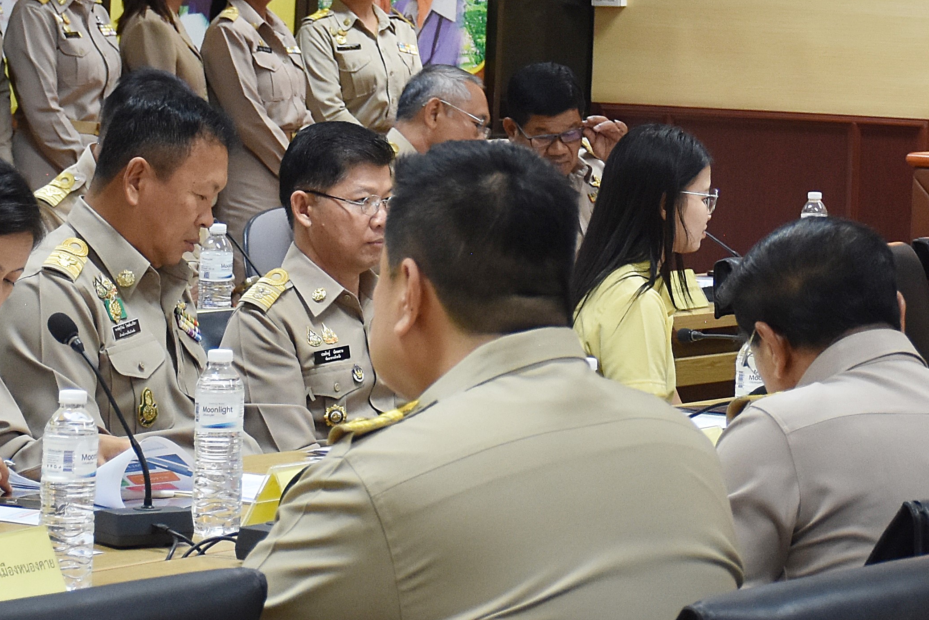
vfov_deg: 8.3
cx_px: 683
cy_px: -20
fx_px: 4232
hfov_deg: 12.5
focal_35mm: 164
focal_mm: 38
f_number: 4.2
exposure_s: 1/60
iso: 900
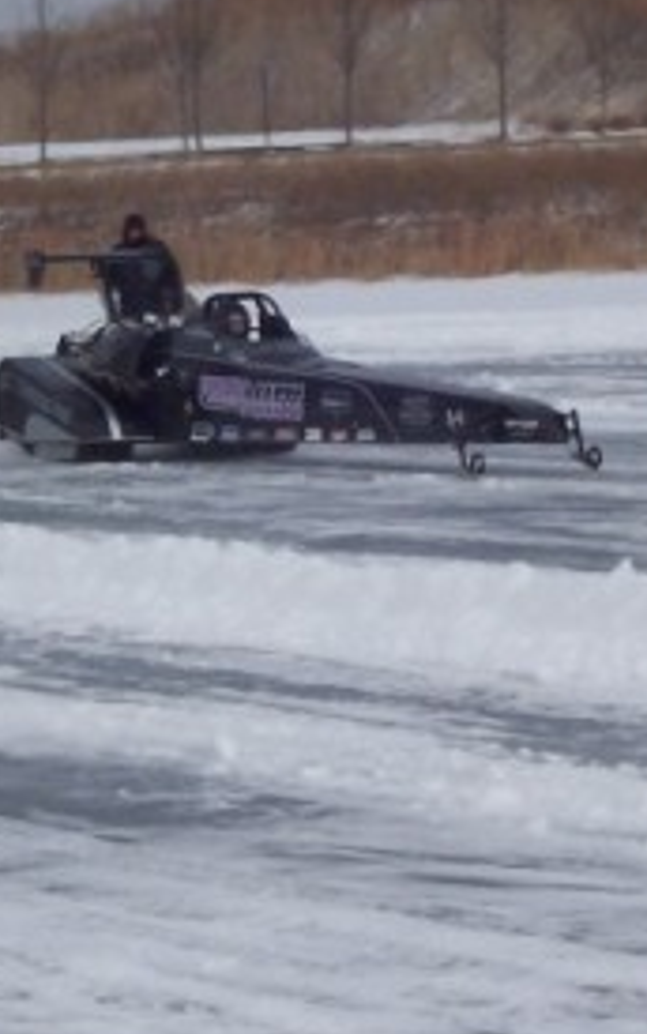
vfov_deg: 8.2
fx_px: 7219
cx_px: 354
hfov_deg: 5.1
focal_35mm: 256
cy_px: 376
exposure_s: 1/350
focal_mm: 16.8
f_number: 9.5
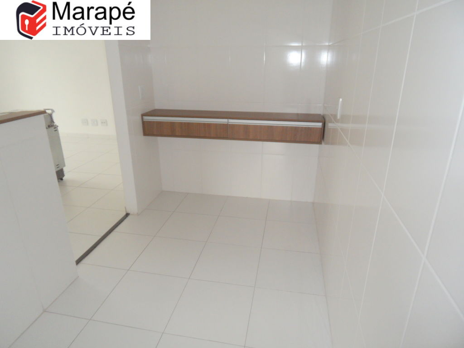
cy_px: 174
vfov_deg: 63.4
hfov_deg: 79.0
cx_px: 232
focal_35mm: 21
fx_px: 281
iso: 100
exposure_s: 1/30
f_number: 3.4
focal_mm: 3.6
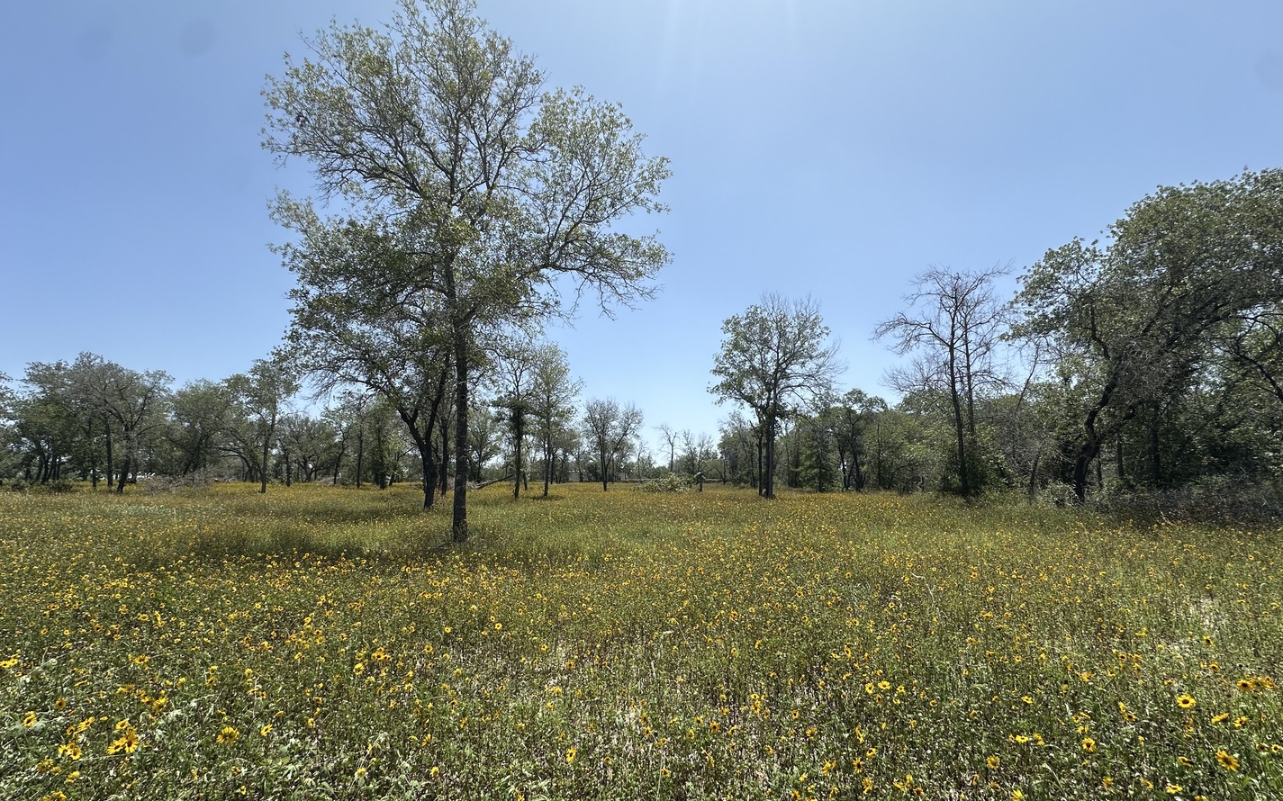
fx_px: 524
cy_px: 445
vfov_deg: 74.5
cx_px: 640
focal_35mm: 15
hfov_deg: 101.5
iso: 50
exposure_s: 1/1855
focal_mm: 2.22
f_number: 2.2
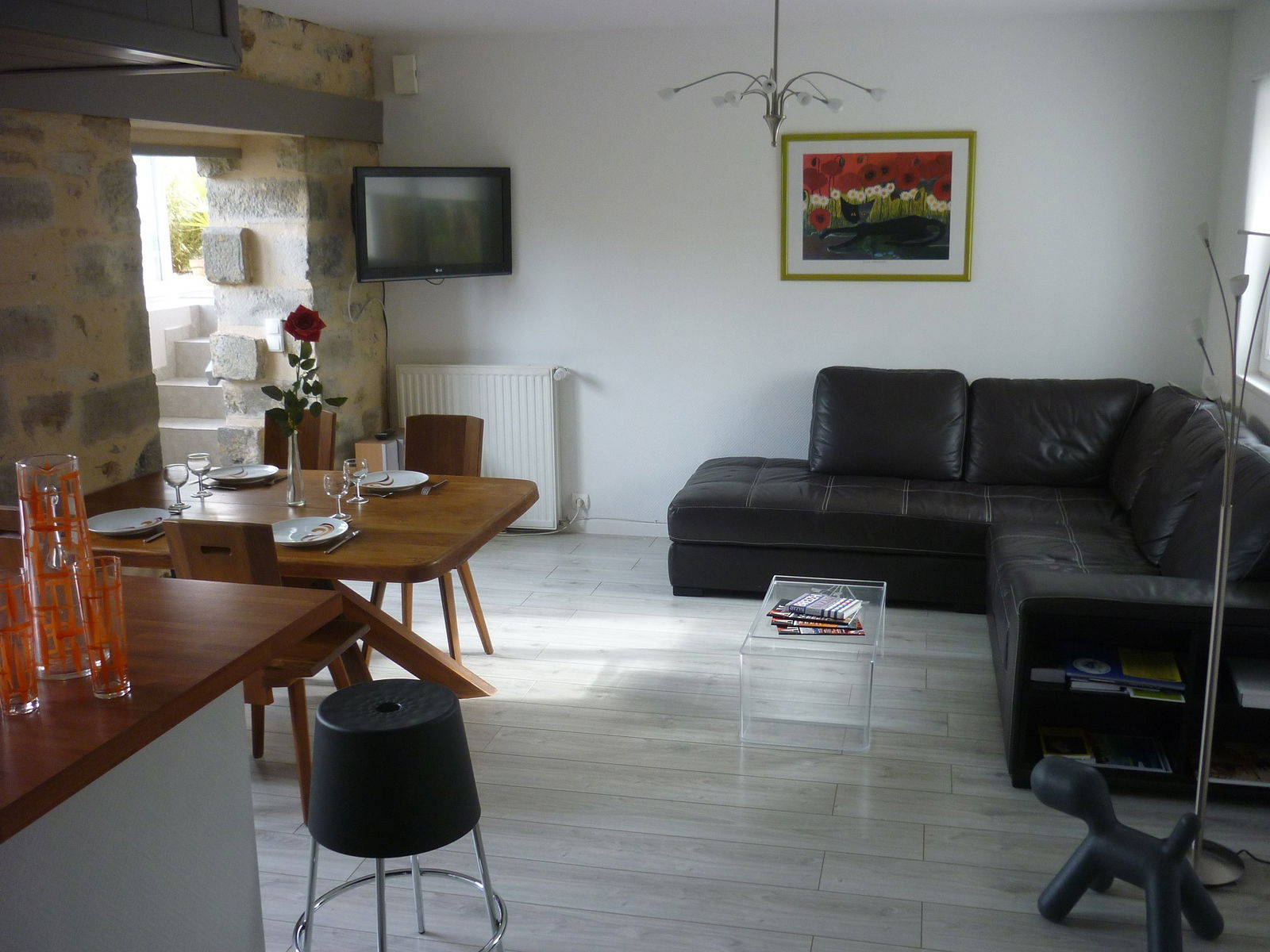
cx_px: 635
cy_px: 476
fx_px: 1211
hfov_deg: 55.4
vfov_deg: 42.9
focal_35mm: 33
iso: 125
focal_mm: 5.5
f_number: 2.8
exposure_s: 1/30
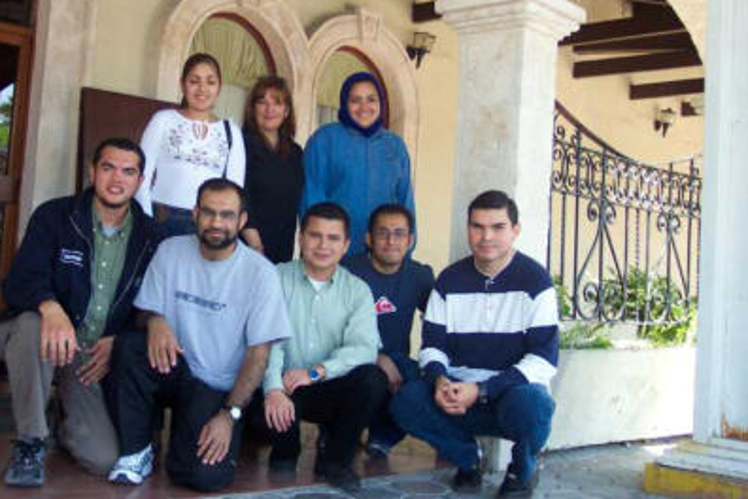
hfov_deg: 40.9
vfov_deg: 28.0
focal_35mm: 48
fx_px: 997
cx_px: 298
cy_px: 211
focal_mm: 8
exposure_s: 1/125
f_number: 2.8
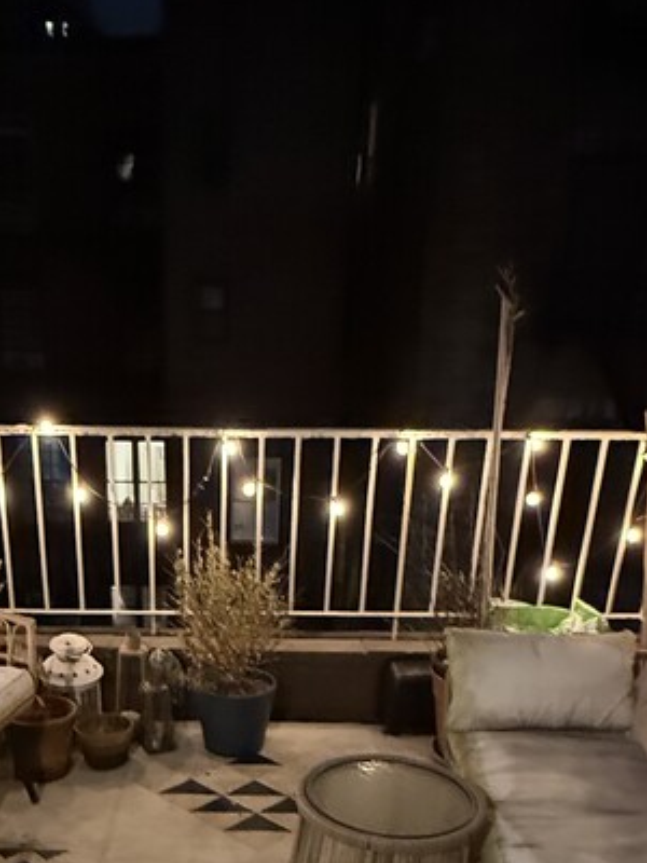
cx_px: 220
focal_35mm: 35
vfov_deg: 48.3
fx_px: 872
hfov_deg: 40.2
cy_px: 740
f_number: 2.2
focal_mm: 2.22
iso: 1250
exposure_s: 1/30
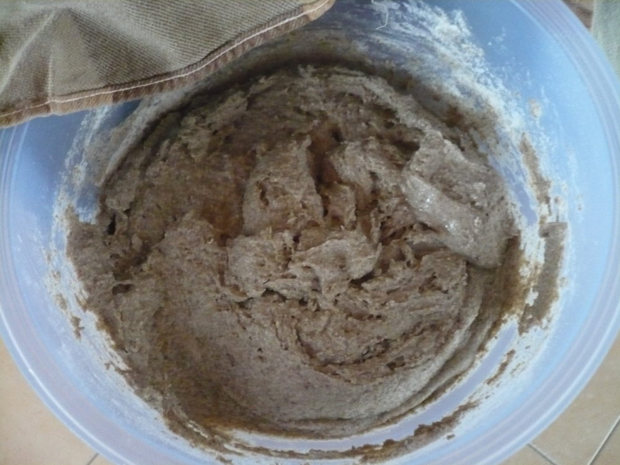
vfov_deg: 40.7
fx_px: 627
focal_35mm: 35
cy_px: 232
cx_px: 310
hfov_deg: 52.6
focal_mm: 5.8
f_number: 2.8
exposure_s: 1/13
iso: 800
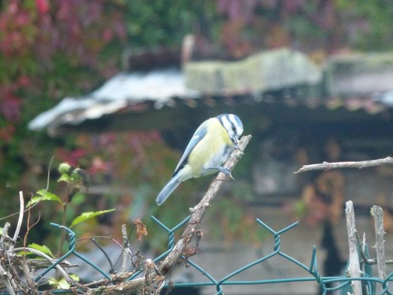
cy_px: 148
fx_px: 3554
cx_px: 196
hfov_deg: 6.3
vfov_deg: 4.7
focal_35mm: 313
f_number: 5.7
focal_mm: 51
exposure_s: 1/80
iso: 400
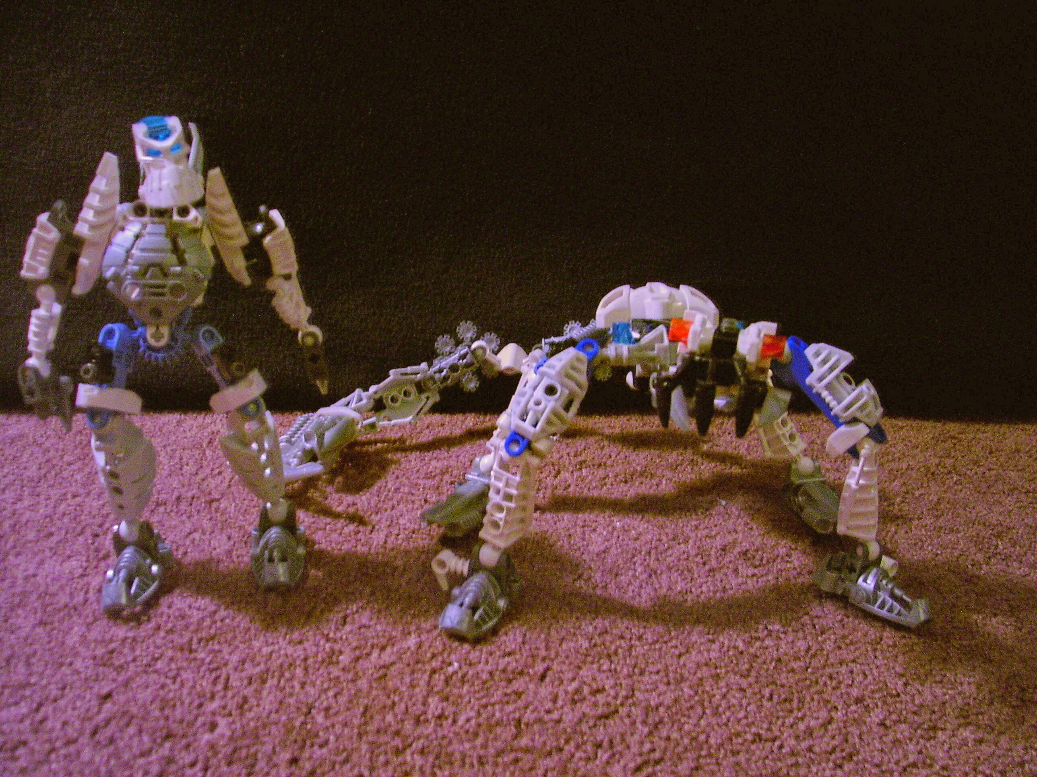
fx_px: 1019
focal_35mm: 34
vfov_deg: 41.8
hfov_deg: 54.0
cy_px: 388
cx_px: 518
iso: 160
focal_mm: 5.6
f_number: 2.7
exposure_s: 1/8
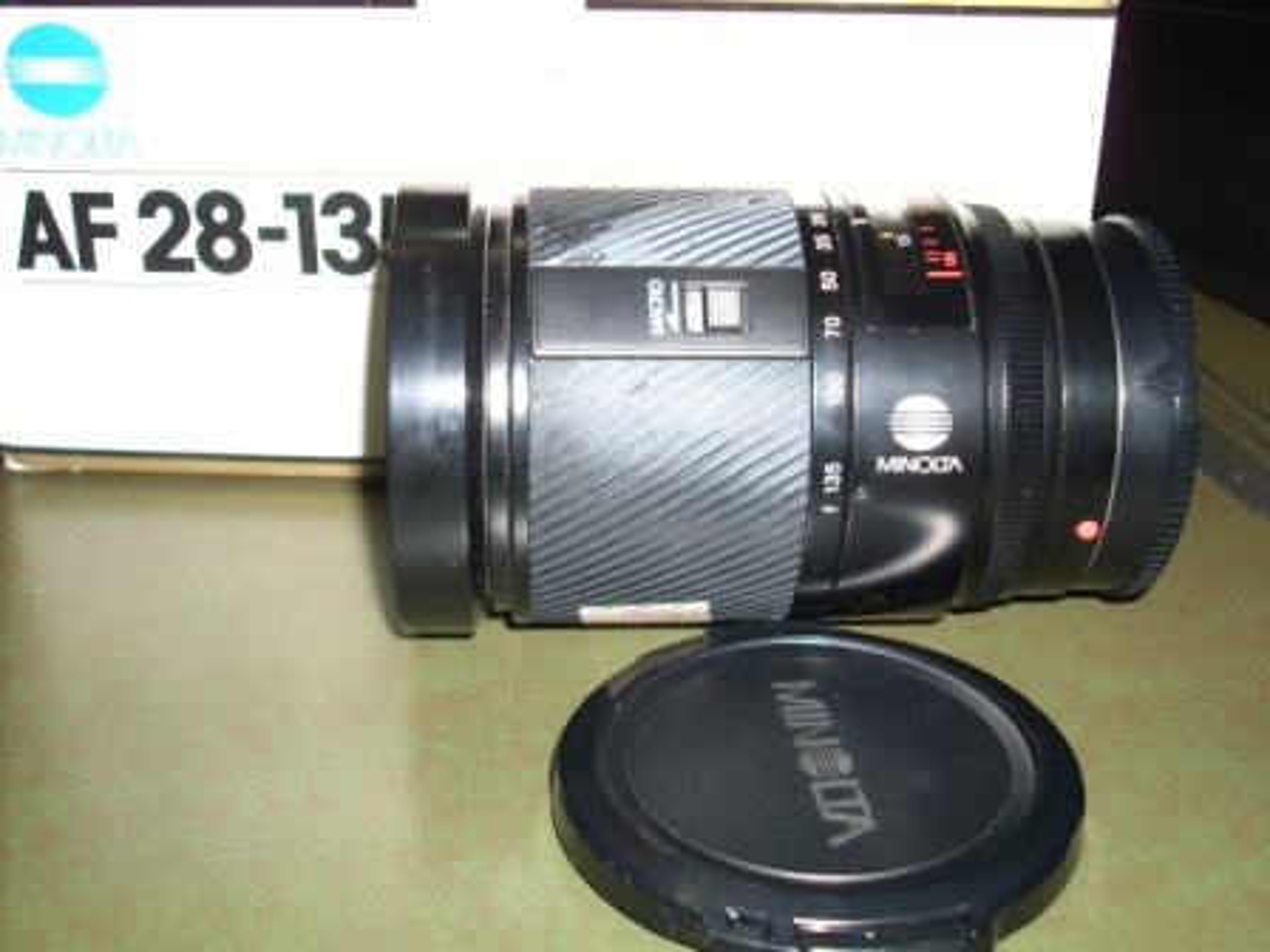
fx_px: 1688
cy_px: 476
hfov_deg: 41.2
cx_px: 635
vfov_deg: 31.5
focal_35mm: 46
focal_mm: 7.6
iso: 64
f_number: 3.1
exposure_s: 1/60
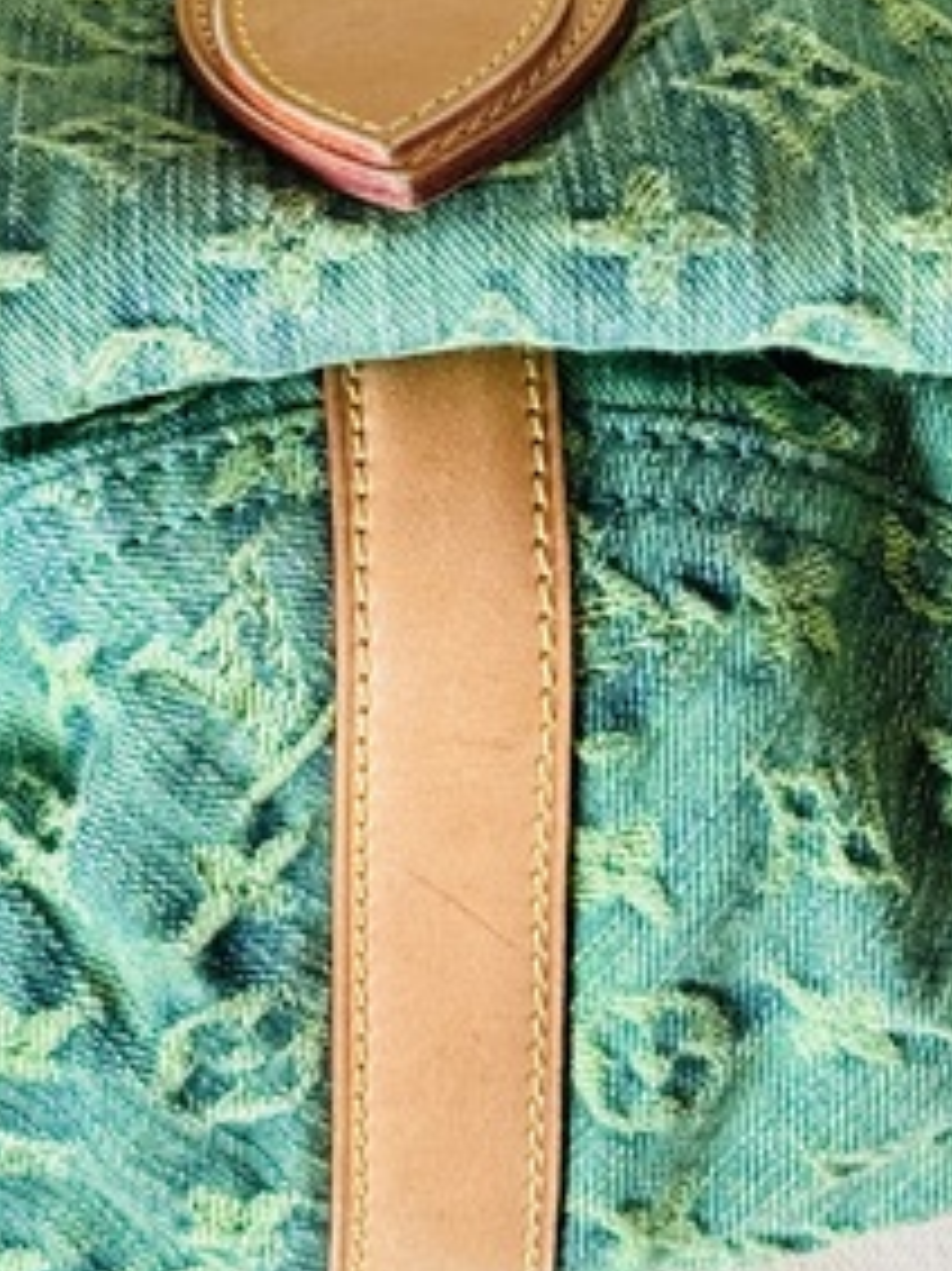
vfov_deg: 11.0
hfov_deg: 8.7
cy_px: -737
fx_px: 6275
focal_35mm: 171
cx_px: 382
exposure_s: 1/100
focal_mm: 6.76
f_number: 1.78
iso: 80
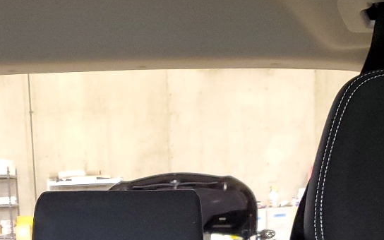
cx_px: 112
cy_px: 375
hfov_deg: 25.3
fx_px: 848
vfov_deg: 14.8
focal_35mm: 81
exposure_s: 1/30
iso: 311
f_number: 1.5
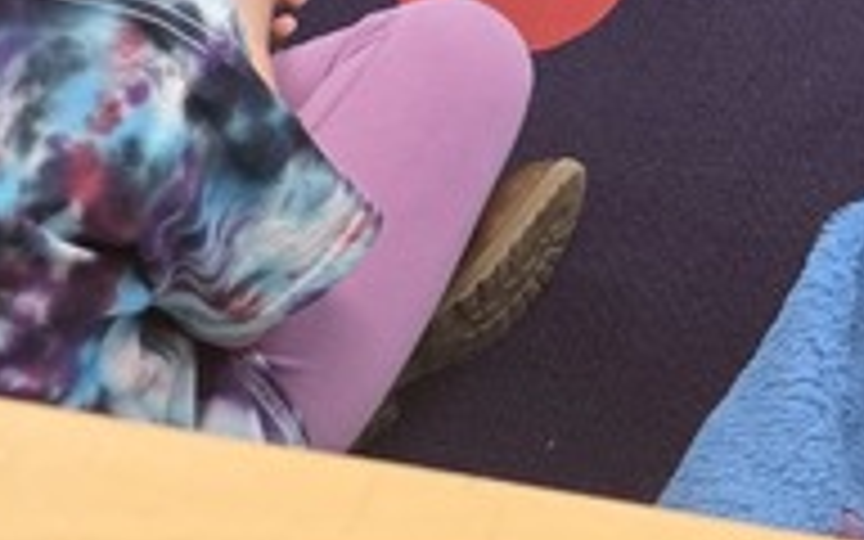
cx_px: 1166
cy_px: -716
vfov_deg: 9.1
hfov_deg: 15.2
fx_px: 3061
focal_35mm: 130
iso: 125
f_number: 1.7
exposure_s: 1/50
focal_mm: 6.3
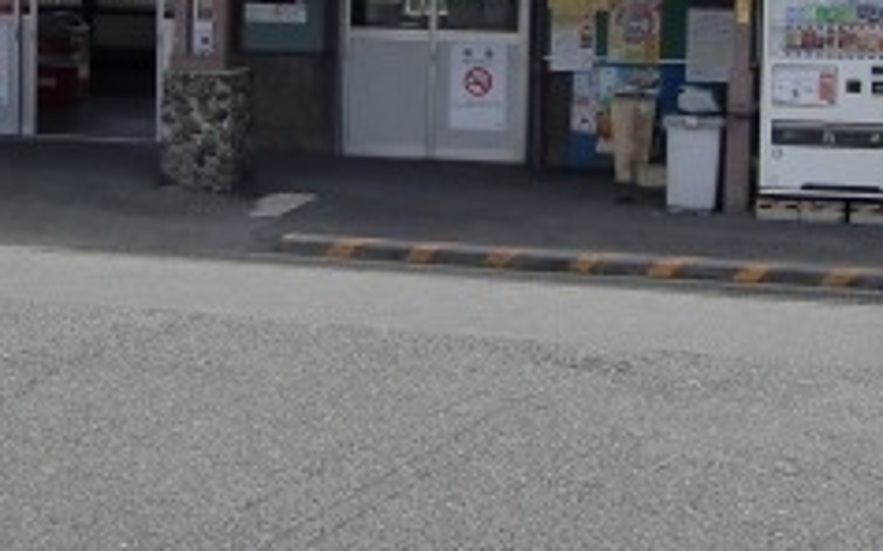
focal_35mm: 80
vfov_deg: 16.1
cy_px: 67
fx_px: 1925
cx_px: 458
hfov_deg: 25.8
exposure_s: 1/160
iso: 64
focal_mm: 4.9
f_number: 7
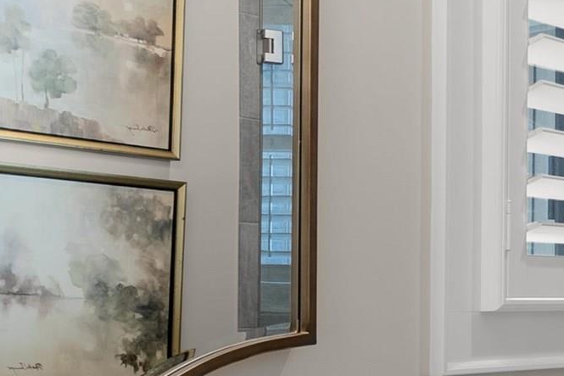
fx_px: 1159
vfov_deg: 18.2
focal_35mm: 74
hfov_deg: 26.8
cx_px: 461
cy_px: 309
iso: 250
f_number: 8
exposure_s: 1/6
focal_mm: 16
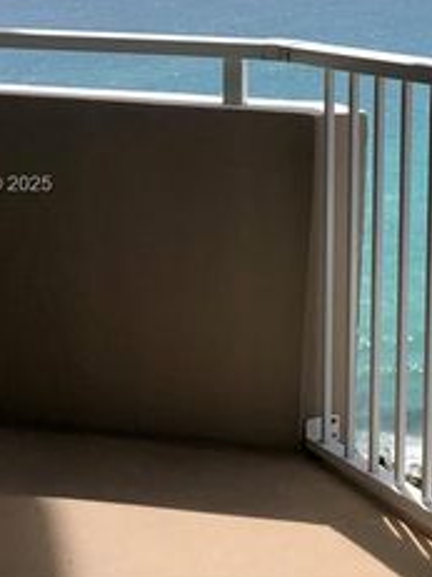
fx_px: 1349
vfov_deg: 24.0
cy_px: 186
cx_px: 420
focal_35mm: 81
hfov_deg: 17.8
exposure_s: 1/3472
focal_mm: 4
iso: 20
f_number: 1.8
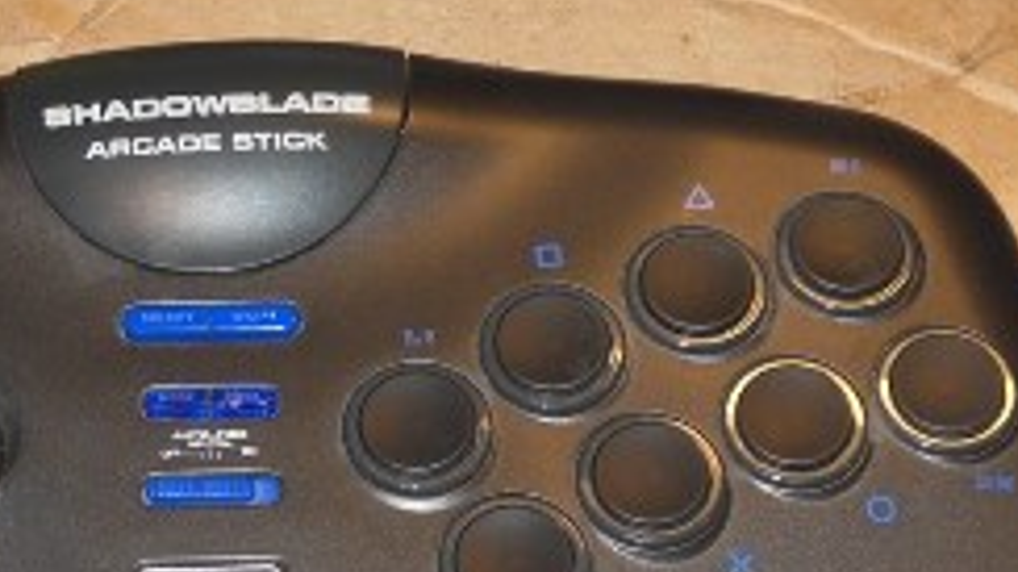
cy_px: 493
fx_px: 2320
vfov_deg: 13.9
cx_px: 346
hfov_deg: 24.6
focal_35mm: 86
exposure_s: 1/30
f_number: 3.8
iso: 200
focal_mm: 7.7
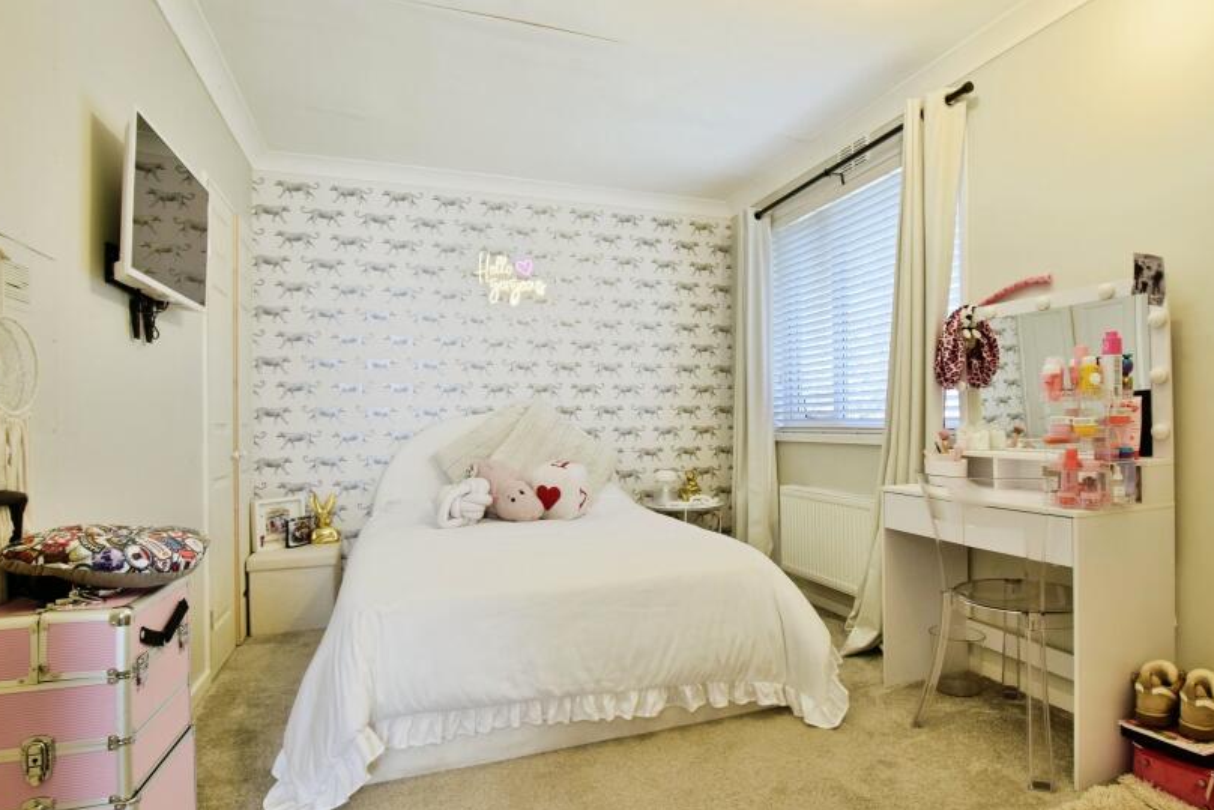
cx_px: 678
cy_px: 391
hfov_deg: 86.5
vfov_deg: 64.6
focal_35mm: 19
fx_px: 641
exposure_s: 1/25
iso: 640
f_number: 8
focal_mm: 10
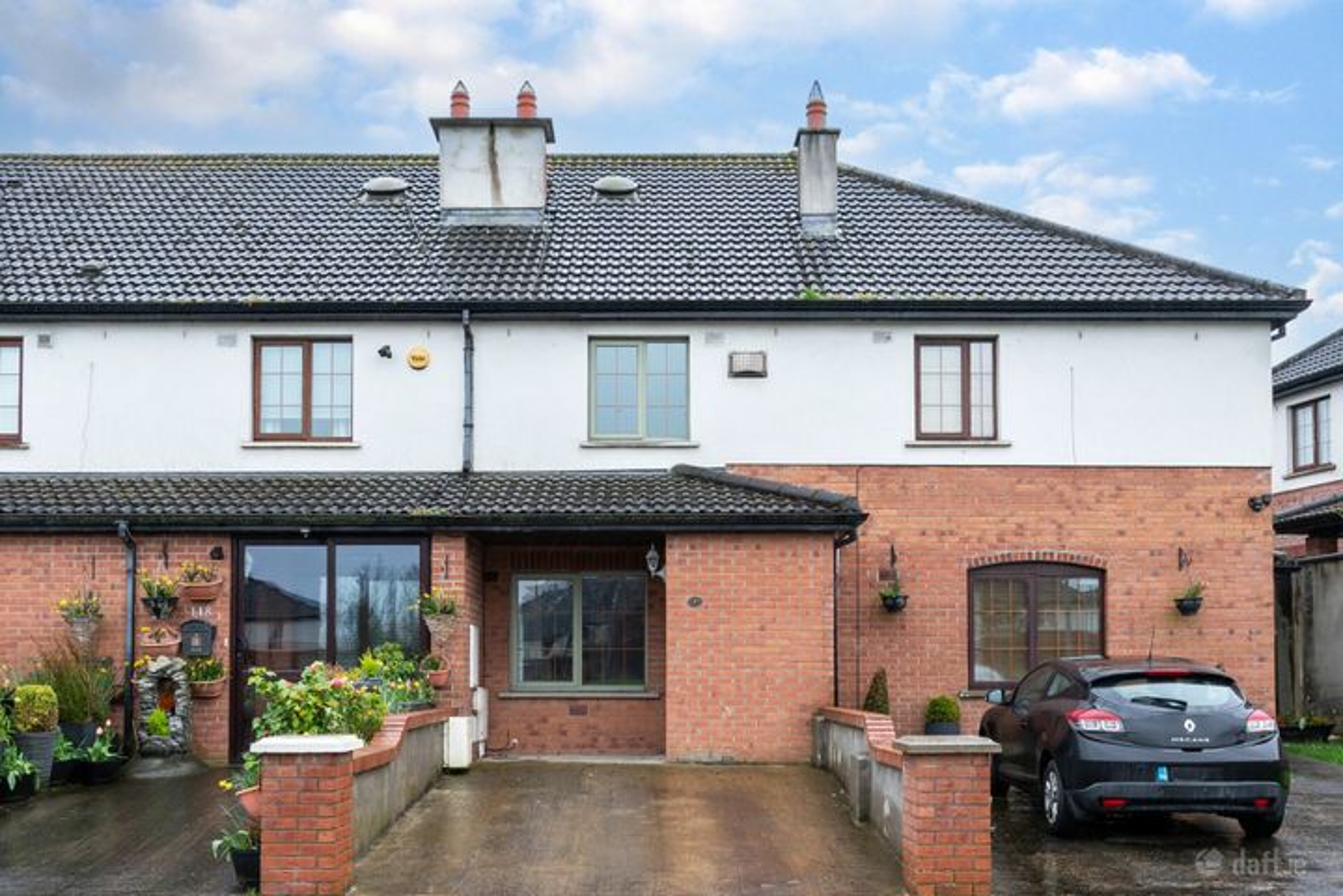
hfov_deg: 90.0
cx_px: 672
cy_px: 448
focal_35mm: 18
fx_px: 671
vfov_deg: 67.4
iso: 125
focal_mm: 18
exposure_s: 1/25
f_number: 7.1
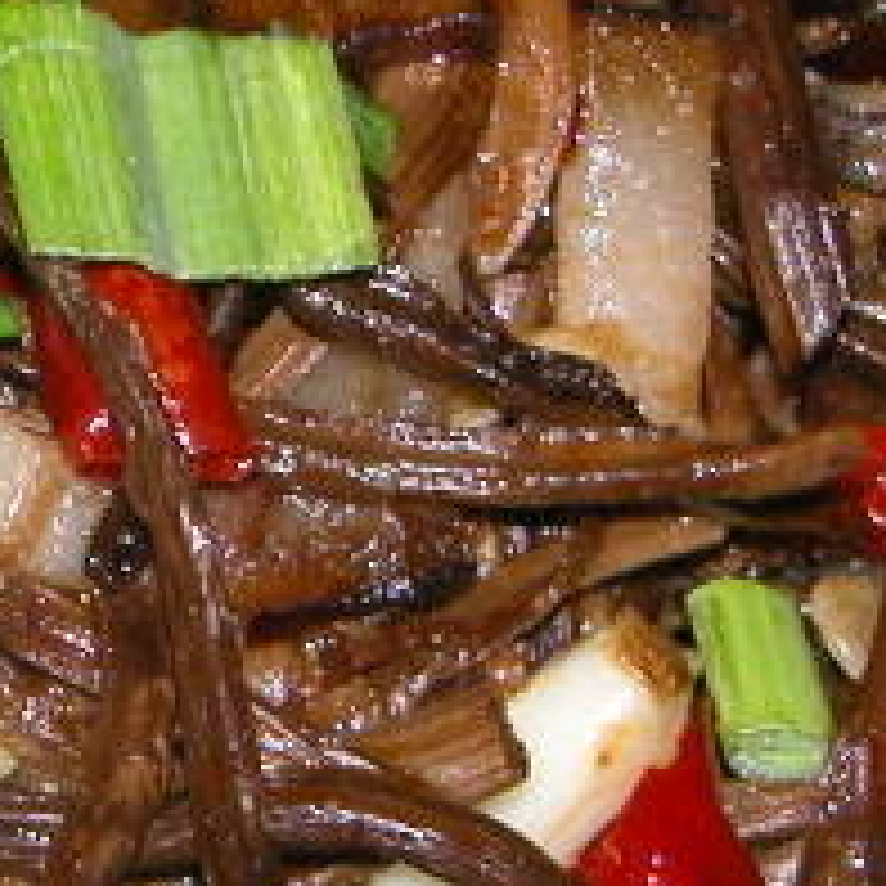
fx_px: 8803
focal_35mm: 304
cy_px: 517
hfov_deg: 5.7
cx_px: -243
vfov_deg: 5.8
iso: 100
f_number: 3.2
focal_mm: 16.8
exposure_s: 1/125
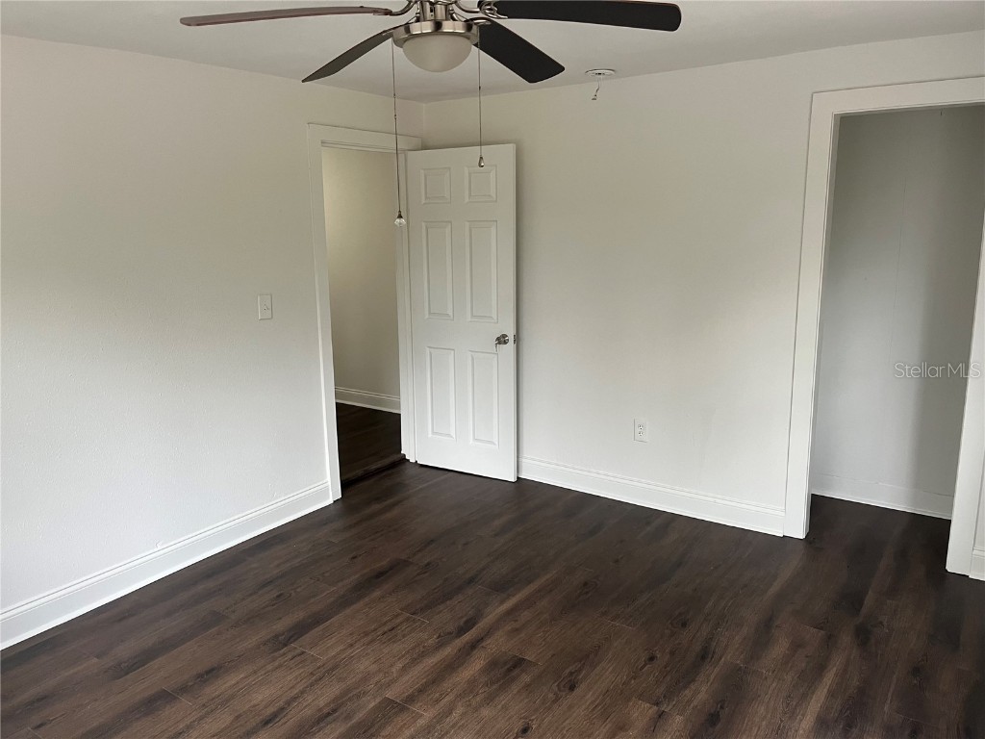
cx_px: 492
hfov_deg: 67.3
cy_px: 370
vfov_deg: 53.1
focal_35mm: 26
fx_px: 740
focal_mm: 5.1
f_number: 1.6
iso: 125
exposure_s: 1/61
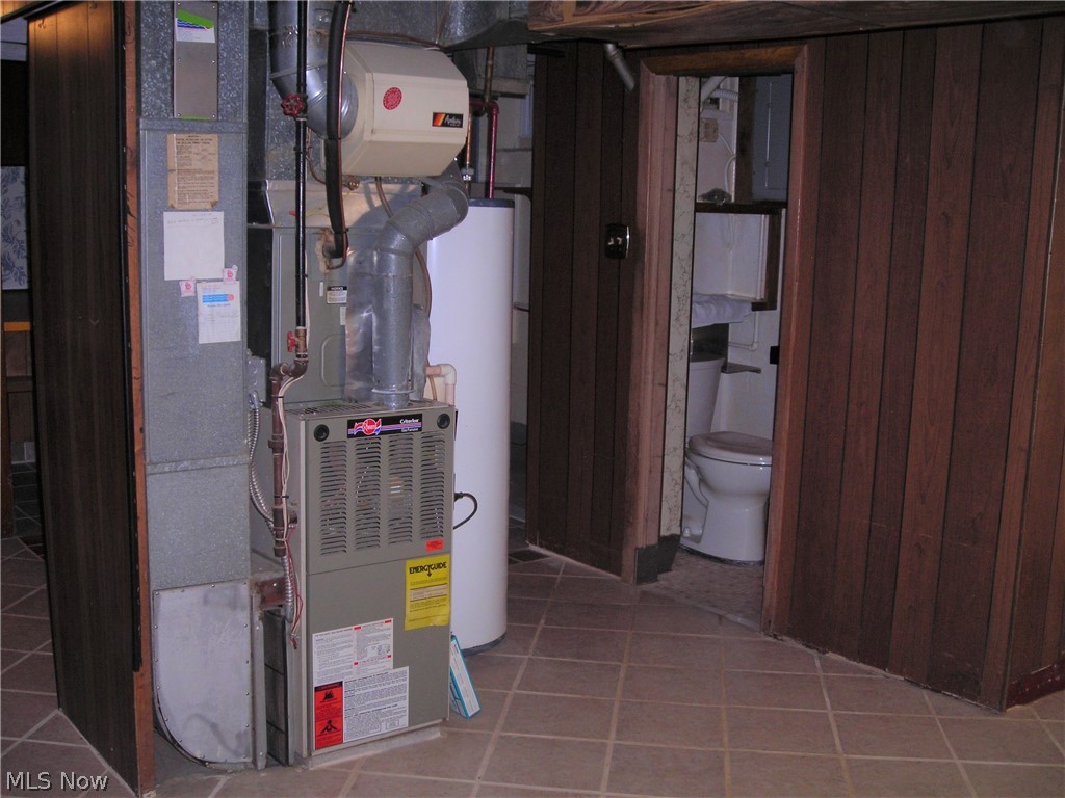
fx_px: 1169
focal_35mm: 38
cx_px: 532
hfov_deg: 49.0
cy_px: 399
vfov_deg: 37.7
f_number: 3.2
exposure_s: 1/60.1
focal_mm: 6.3
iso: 124
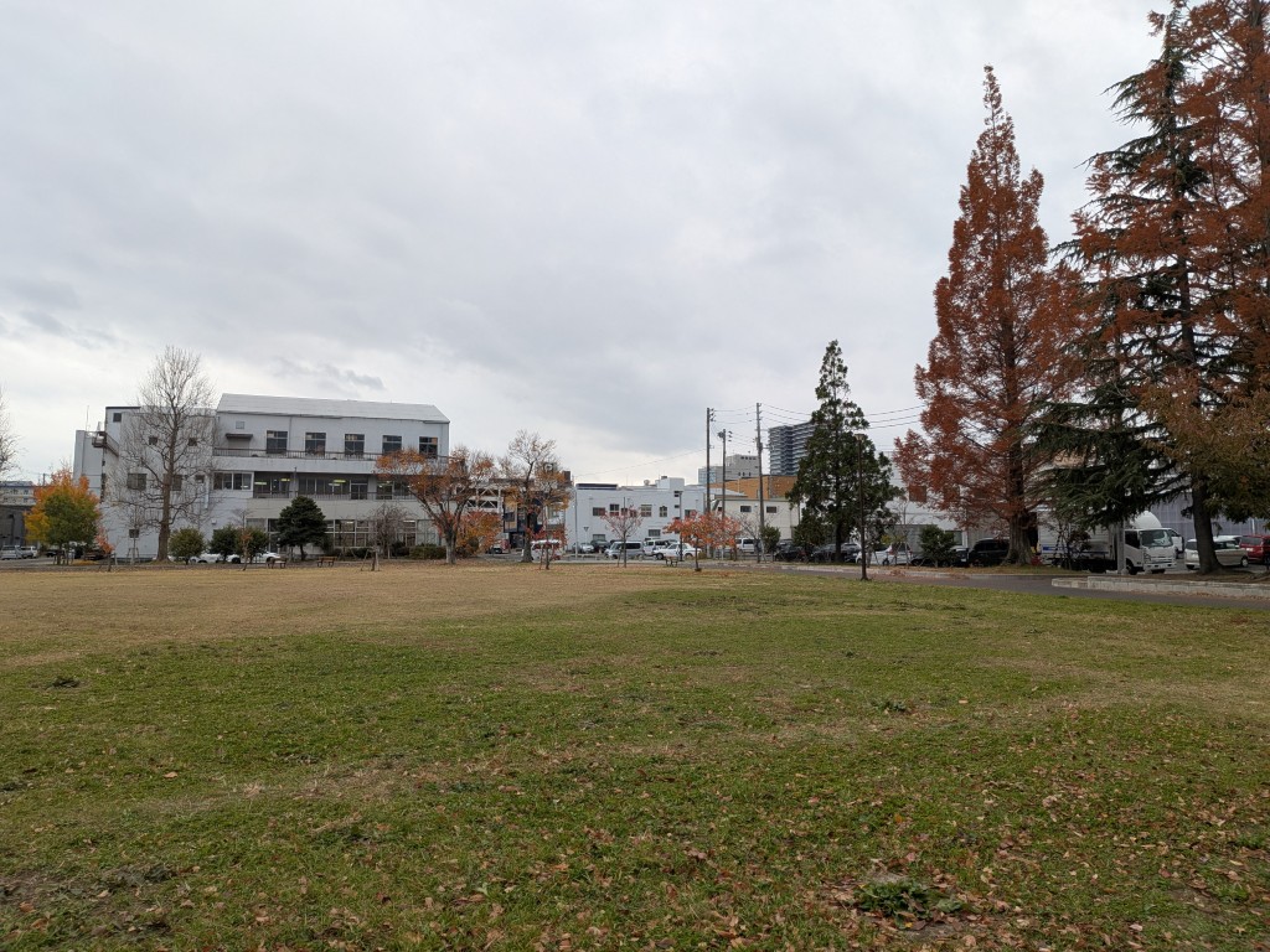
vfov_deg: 56.8
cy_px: 476
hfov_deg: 71.6
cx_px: 635
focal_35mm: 24
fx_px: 881
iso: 32
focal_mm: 4.53
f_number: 1.7
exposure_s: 1/238
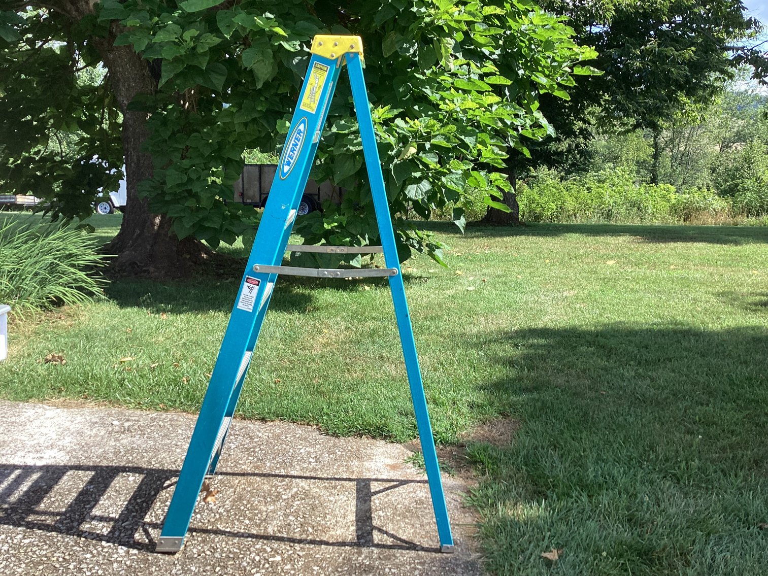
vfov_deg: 45.4
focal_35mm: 31
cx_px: 384
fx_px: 688
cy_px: 288
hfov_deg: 58.3
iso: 25
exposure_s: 1/452
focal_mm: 3.3
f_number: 2.4
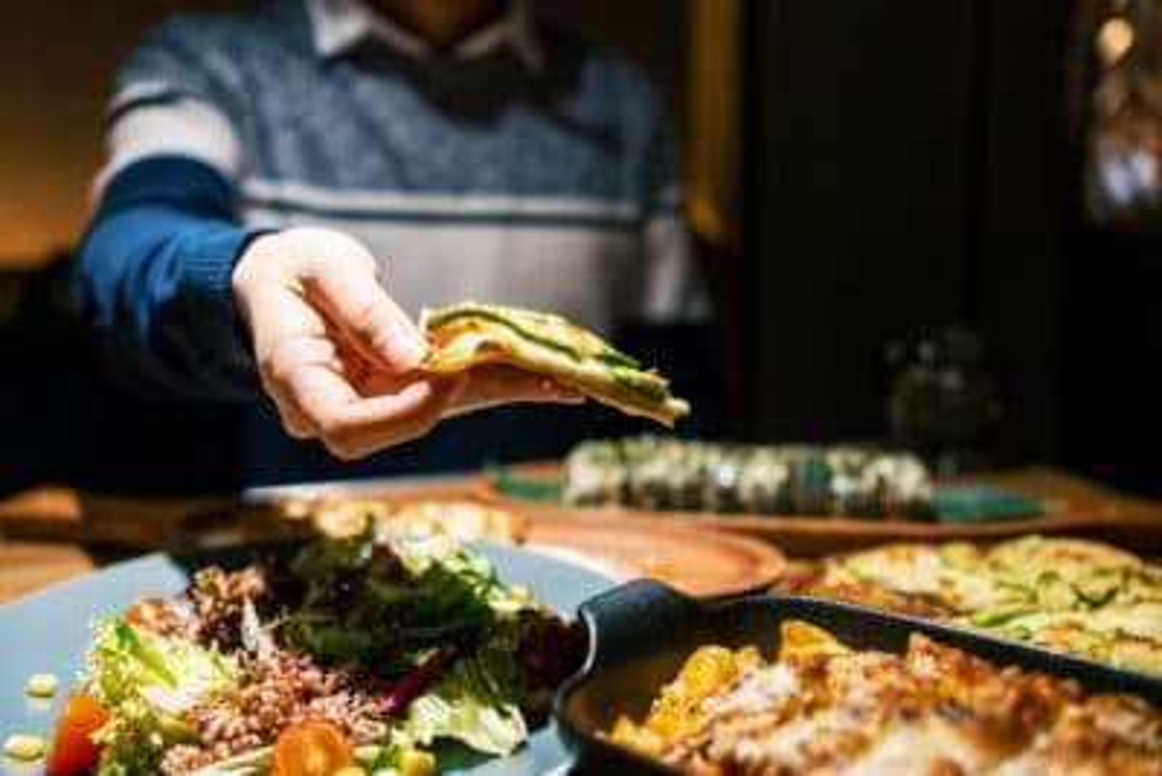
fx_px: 1130
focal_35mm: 35
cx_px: 581
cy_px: 388
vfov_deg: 37.9
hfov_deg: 54.4
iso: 250
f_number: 2.8
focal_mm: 35
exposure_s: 1/100
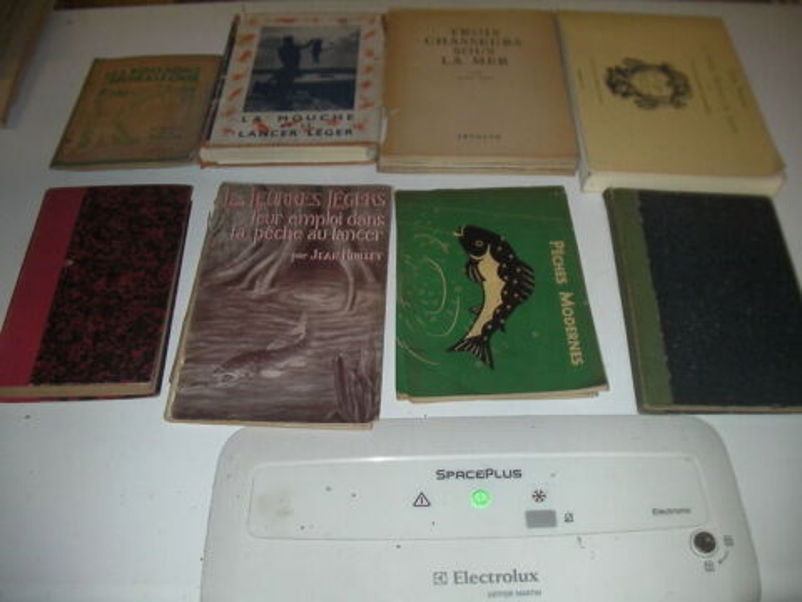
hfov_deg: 49.0
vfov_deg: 37.7
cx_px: 401
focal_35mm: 38
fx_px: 880
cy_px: 301
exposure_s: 1/30
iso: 200
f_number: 3.5
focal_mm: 6.3
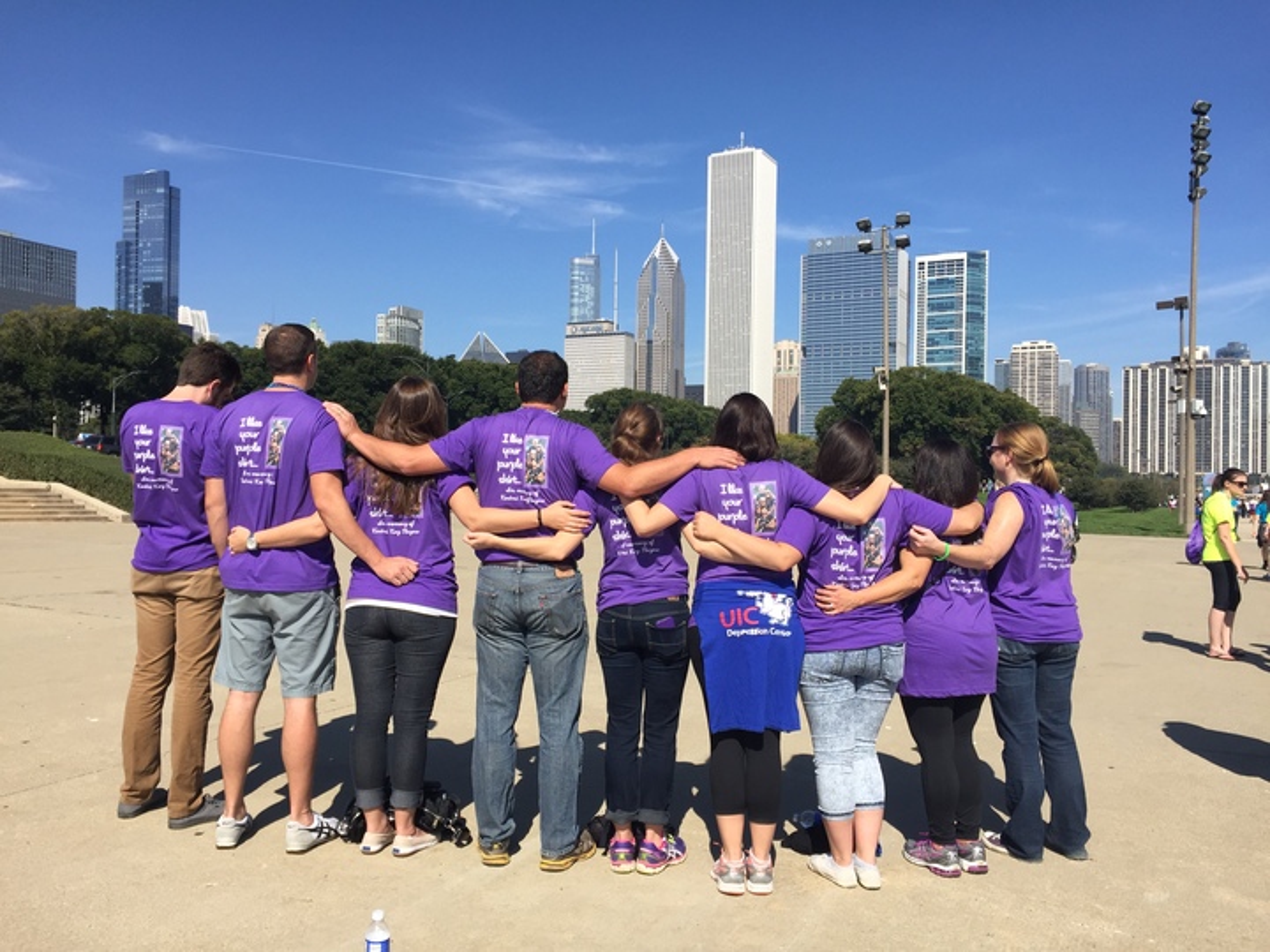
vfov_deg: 48.2
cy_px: 476
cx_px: 635
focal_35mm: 29
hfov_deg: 61.7
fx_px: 1064
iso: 32
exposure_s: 1/1980
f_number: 2.2
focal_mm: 4.15
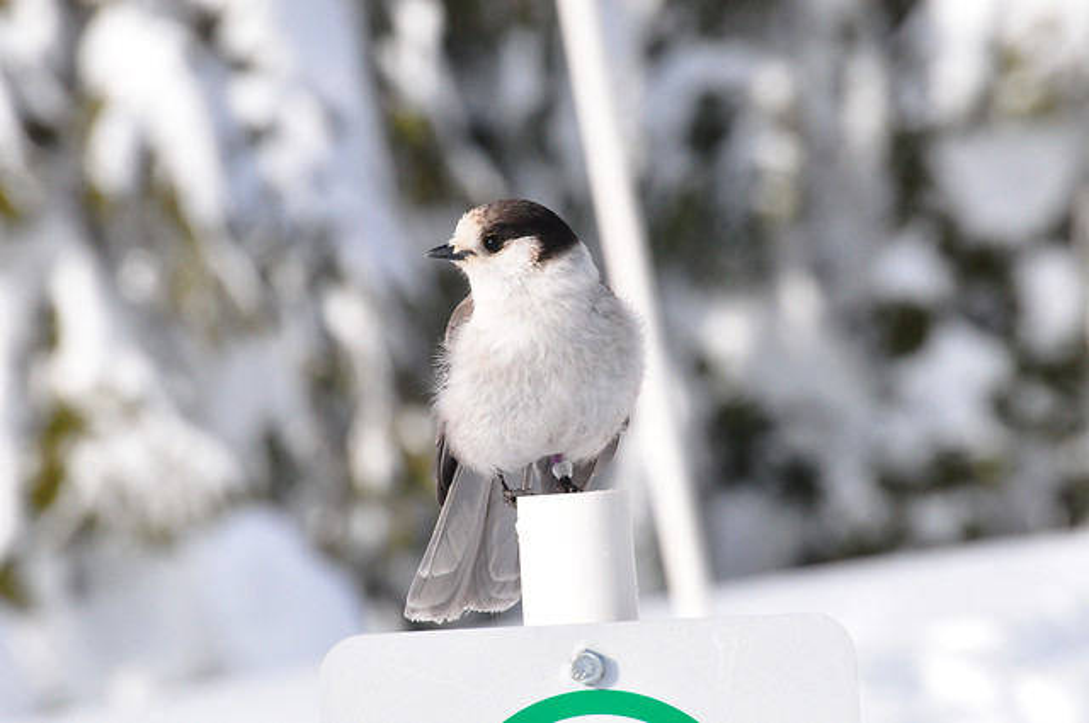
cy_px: 362
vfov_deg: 4.6
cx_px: 544
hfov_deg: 6.9
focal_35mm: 300
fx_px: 9063
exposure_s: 1/1600
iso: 2000
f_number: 14
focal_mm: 200
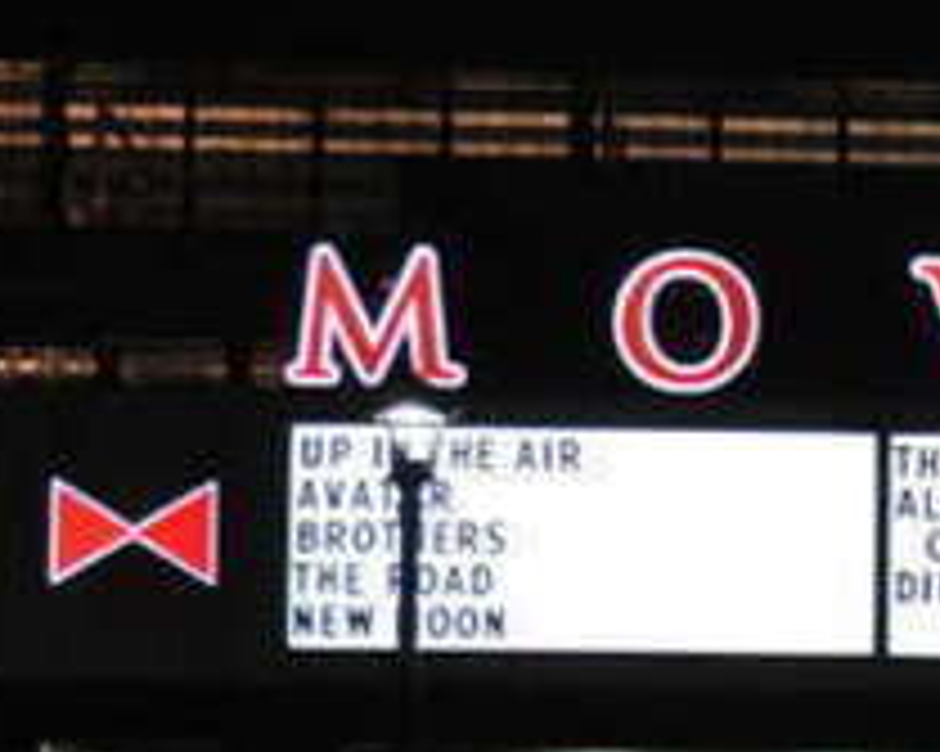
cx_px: 1624
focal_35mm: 183
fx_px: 5089
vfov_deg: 8.4
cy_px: 853
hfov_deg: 10.0
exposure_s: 1/30
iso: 800
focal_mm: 34
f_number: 5
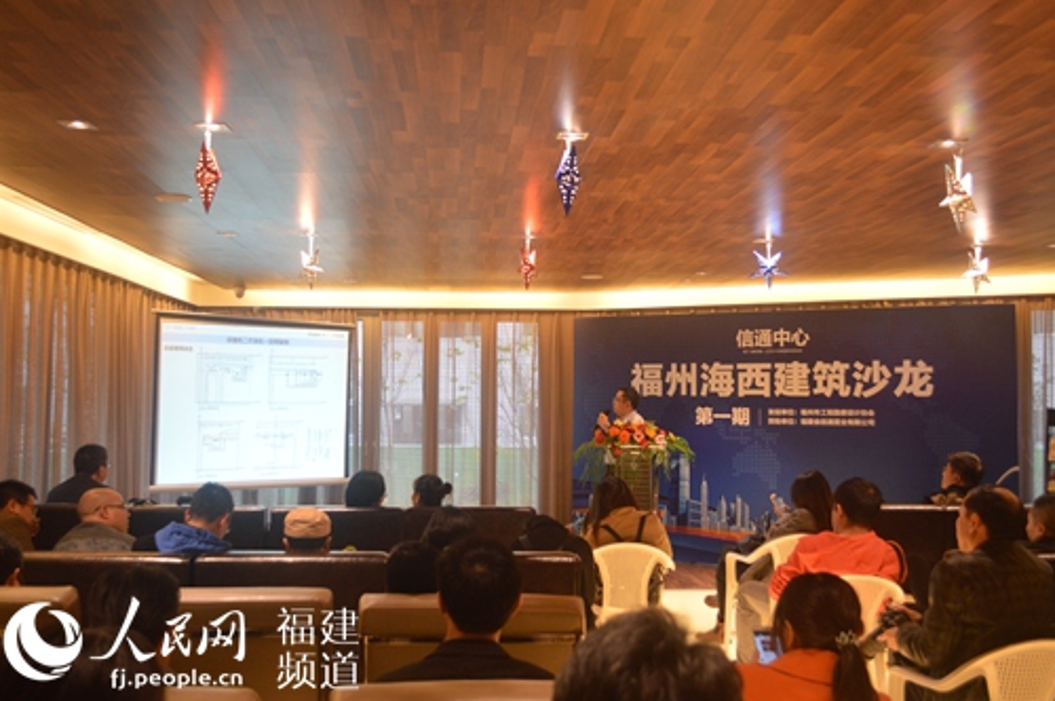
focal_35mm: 36
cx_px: 528
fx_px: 1054
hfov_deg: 53.2
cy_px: 350
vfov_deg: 36.8
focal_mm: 24
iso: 800
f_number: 4
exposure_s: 1/50
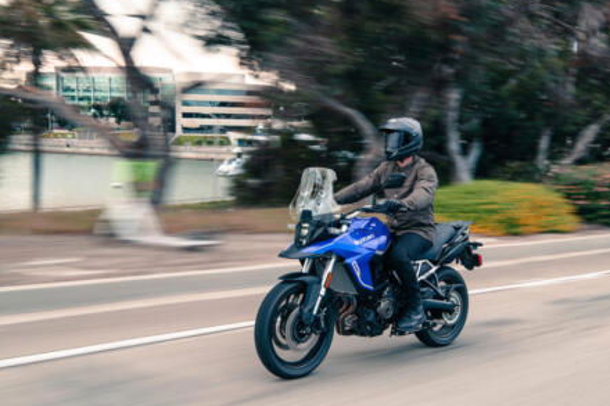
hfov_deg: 39.5
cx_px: 345
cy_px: 222
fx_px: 847
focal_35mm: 50
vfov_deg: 27.0
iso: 400
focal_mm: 44
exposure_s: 1/30
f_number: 11
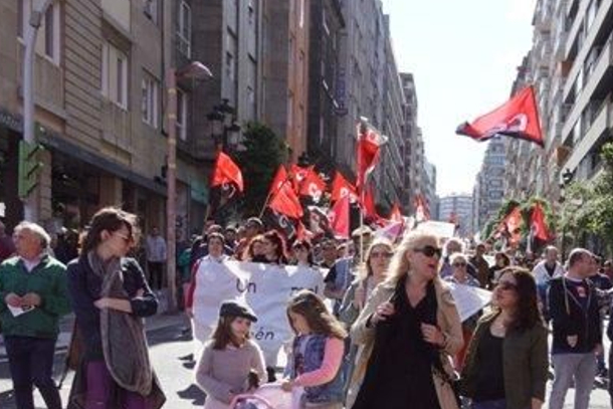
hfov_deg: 30.7
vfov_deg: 20.8
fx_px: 1073
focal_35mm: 63
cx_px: 531
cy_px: 425
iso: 100
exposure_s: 1/125
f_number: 8
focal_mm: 16
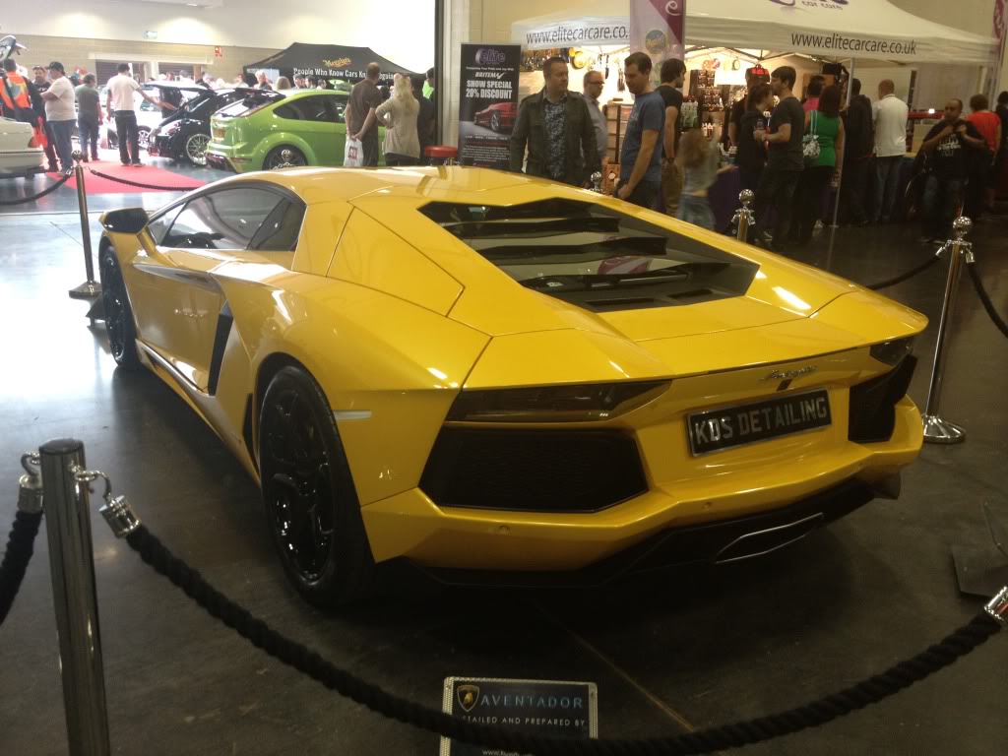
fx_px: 1019
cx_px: 504
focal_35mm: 35
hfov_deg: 52.6
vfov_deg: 40.7
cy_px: 378
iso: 125
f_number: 2.4
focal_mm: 4.3
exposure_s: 1/20
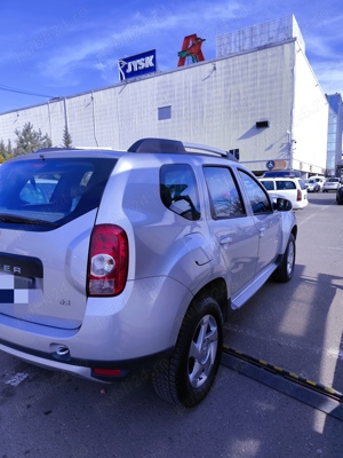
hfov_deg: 58.9
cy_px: 229
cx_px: 172
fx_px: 304
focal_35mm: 23
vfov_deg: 73.9
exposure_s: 1/462
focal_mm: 6.14
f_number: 1.65
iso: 50
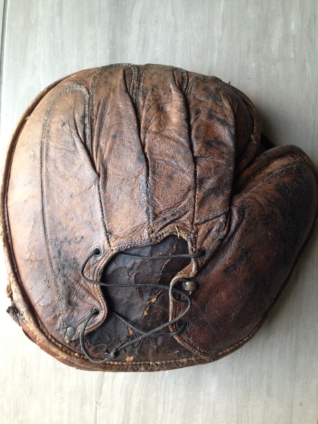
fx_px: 404
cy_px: 212
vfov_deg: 55.4
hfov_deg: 42.9
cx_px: 159
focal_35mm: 33
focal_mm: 4.12
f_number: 2.4
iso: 200
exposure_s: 1/20
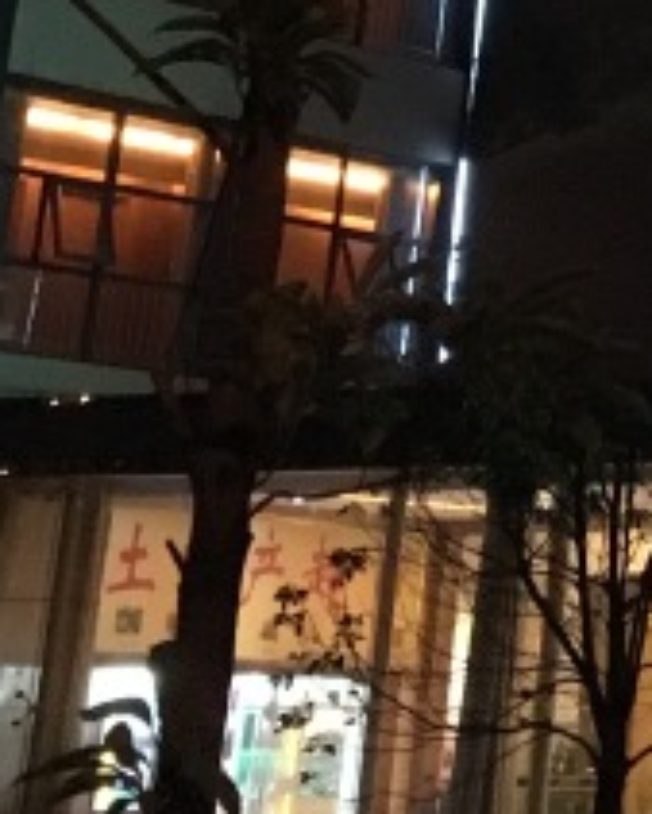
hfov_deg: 10.0
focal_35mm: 143
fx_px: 3447
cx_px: 1323
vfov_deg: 12.3
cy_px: -673
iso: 250
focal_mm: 4.15
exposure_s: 1/17
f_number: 2.2
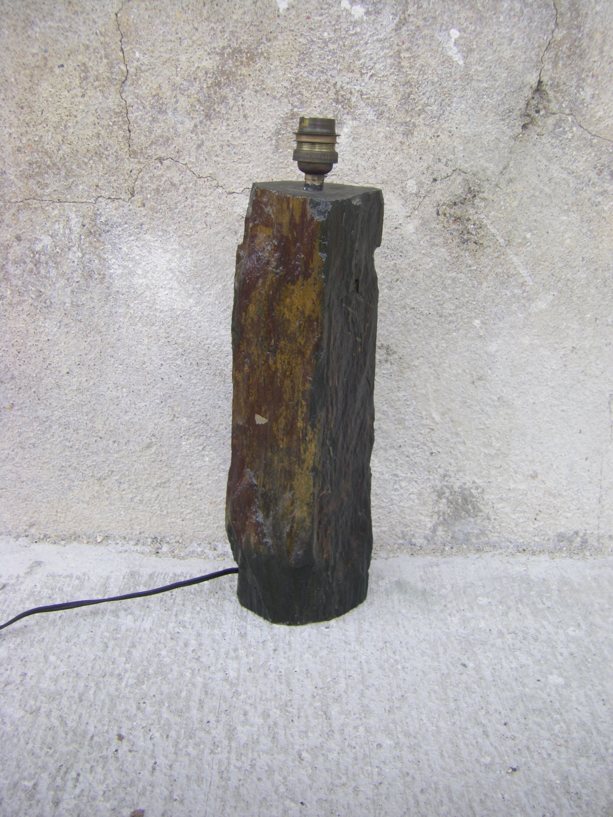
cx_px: 306
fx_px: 897
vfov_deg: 49.0
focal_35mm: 38
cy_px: 408
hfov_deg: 37.7
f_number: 3.5
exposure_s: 1/80
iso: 64
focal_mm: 6.3
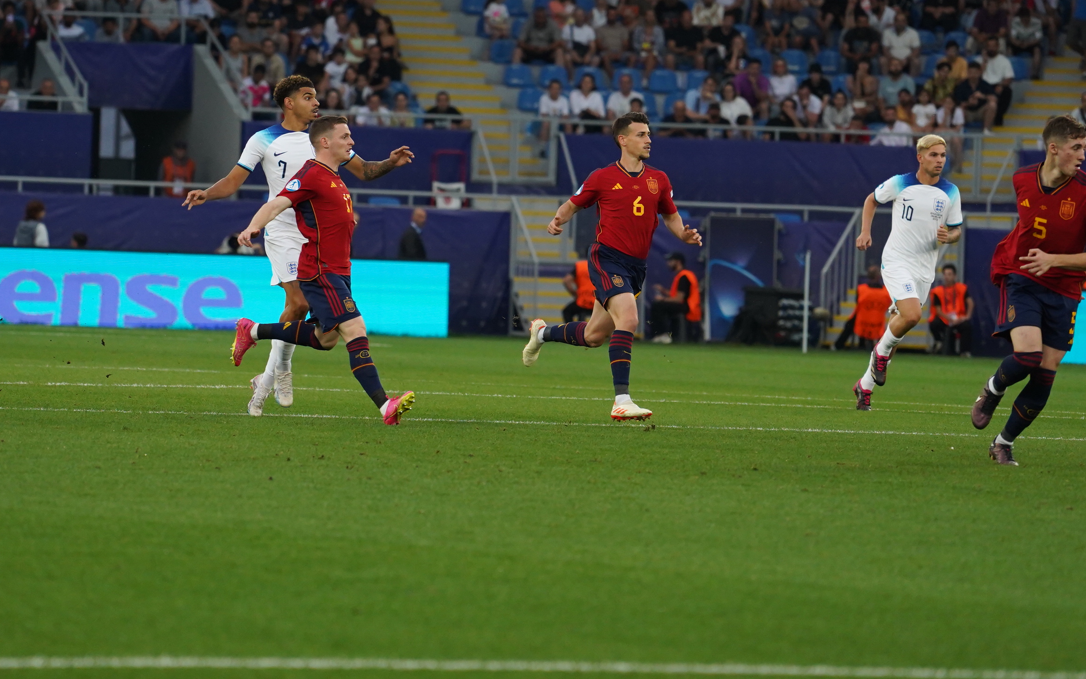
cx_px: 485
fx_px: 10182
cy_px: 194
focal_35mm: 344
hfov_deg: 6.1
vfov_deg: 3.8
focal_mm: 200
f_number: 4
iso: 2000
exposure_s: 1/1000
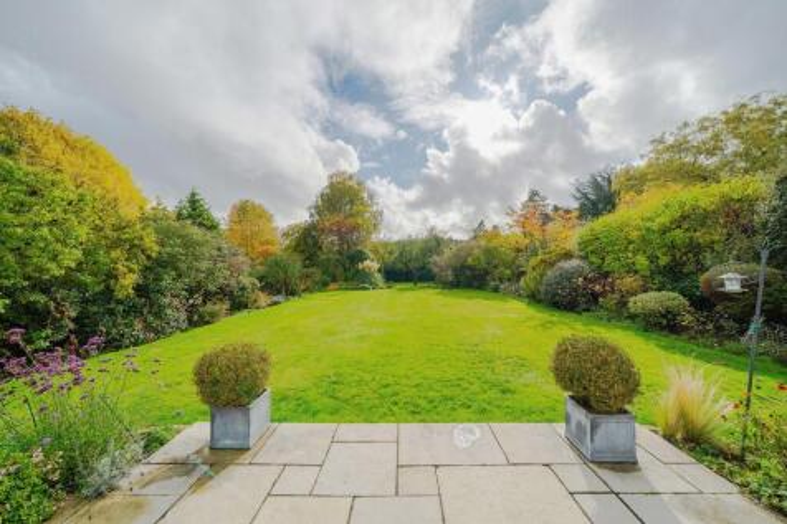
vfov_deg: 90.0
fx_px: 262
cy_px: 262
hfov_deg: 112.6
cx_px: 394
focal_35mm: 12
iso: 500
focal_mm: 12
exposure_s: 1/2000
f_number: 8
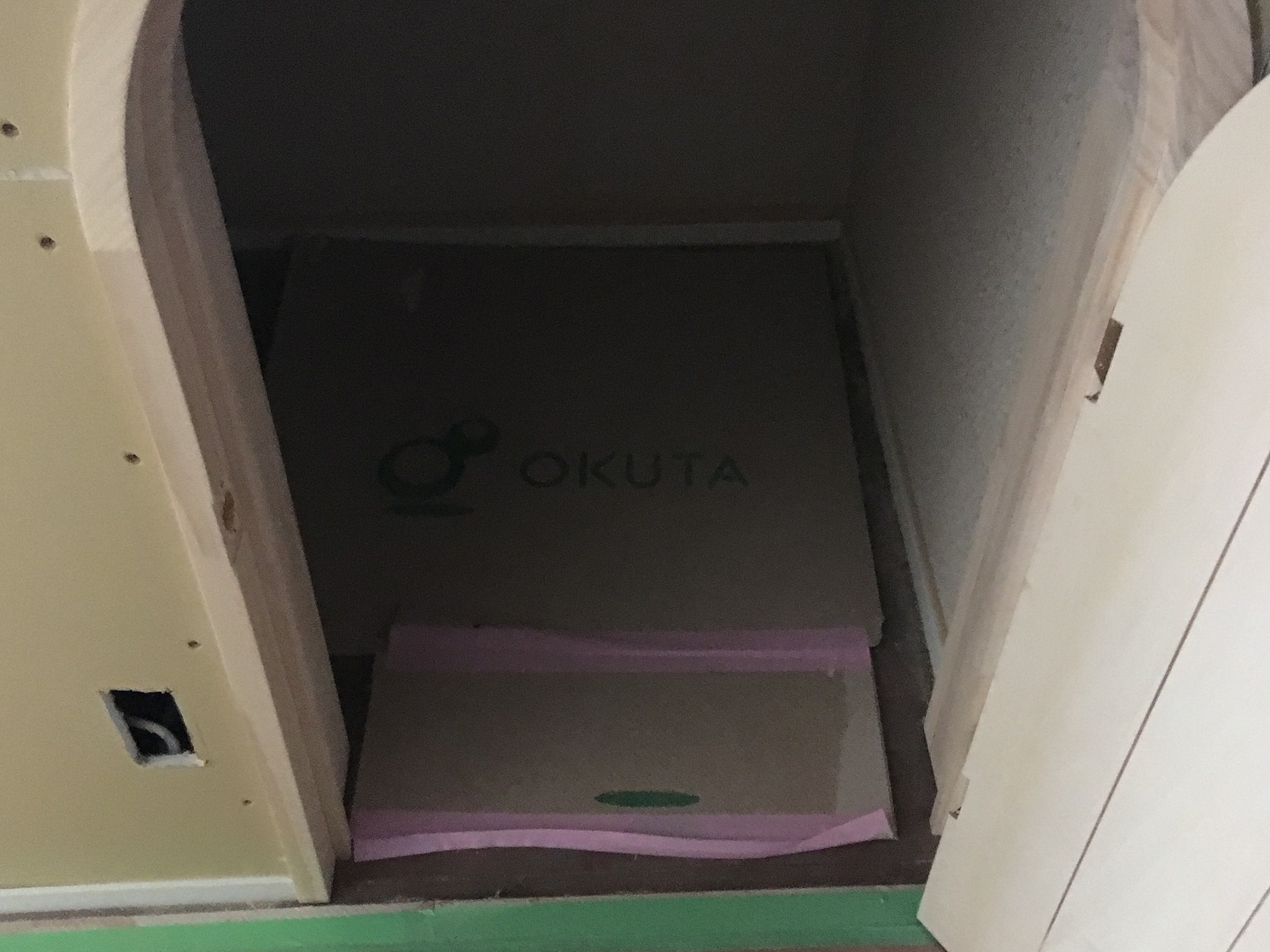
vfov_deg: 36.8
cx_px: 634
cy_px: 525
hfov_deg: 47.9
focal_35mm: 39
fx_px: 1431
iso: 640
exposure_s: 1/15
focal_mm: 4.15
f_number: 2.2
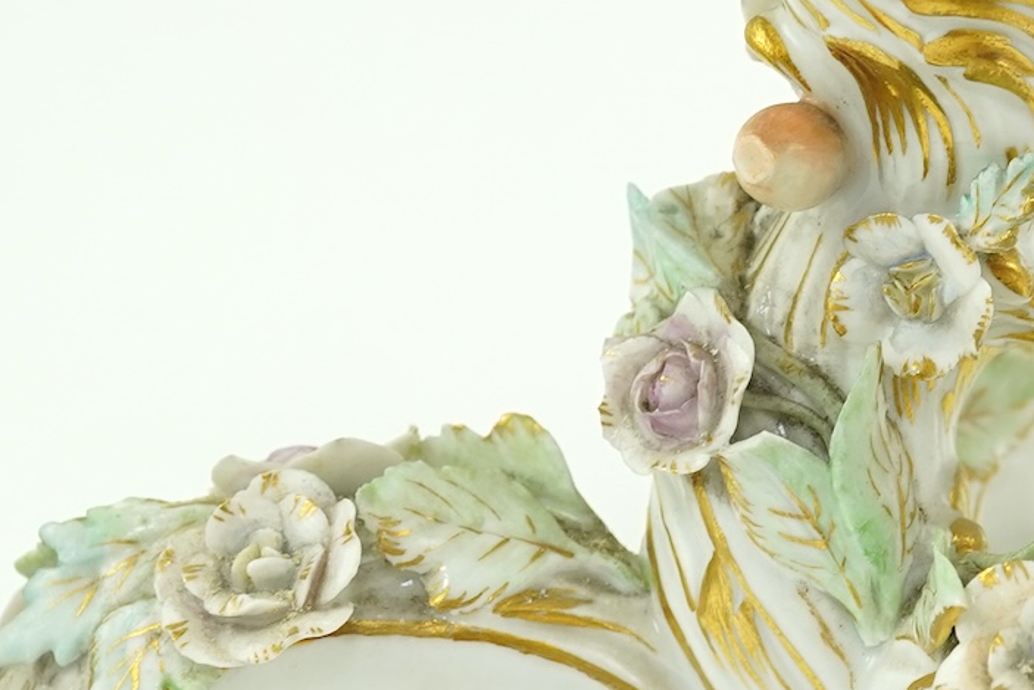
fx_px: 3620
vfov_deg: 10.9
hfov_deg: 16.1
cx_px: 908
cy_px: 225
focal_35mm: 126
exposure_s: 1/50
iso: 500
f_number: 10
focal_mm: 30
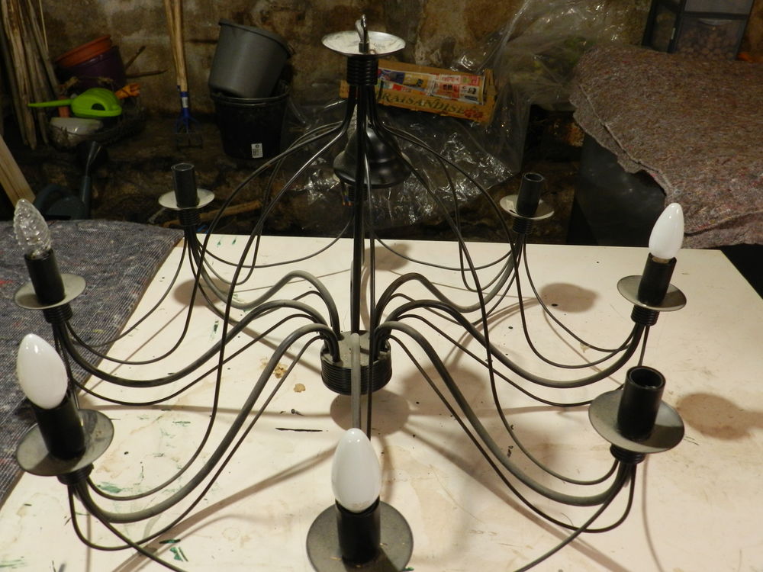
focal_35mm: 32
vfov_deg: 44.2
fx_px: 705
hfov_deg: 56.8
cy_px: 286
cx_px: 382
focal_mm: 5.6
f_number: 3.7
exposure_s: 1/25
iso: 400
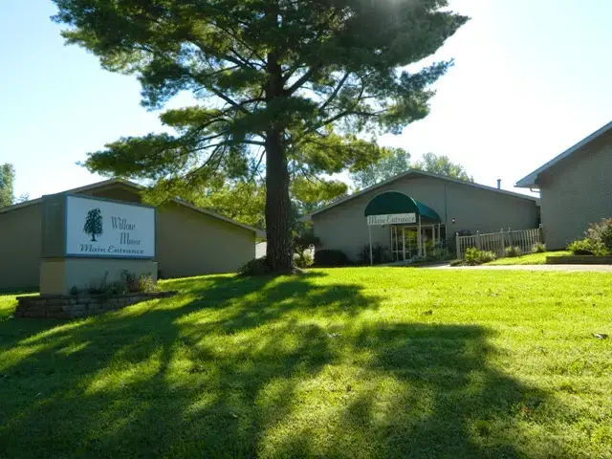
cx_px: 306
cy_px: 230
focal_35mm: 31
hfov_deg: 58.4
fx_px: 548
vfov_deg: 45.4
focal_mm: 5.6
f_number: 3.2
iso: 80
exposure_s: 1/400
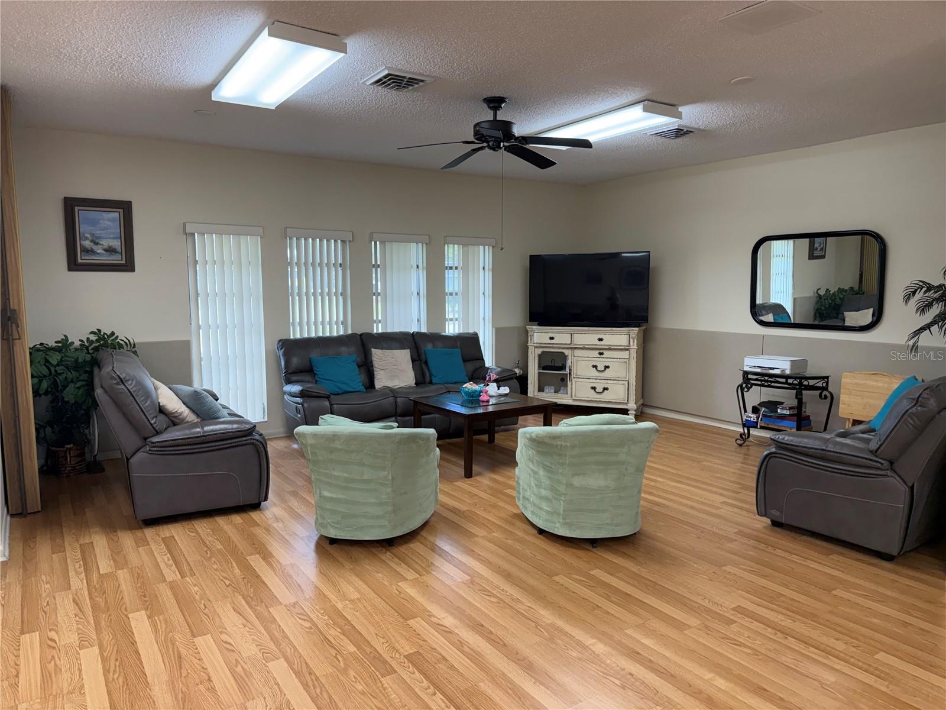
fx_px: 656
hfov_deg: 71.6
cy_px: 355
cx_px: 473
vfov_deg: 56.8
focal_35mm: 24
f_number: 1.78
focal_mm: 6.76
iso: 160
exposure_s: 1/120
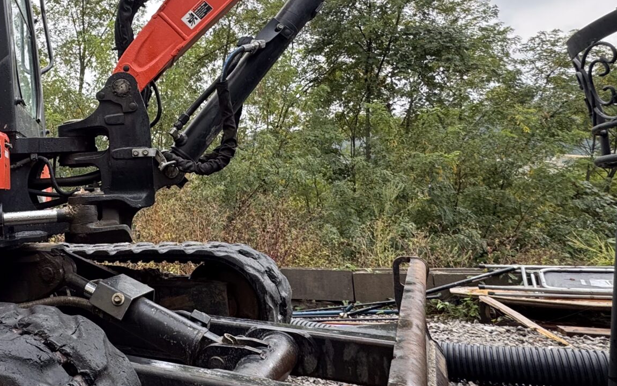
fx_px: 555
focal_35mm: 33
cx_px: 73
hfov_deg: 51.9
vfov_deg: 38.1
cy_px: 145
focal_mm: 2.22
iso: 40
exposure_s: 1/321
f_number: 2.2
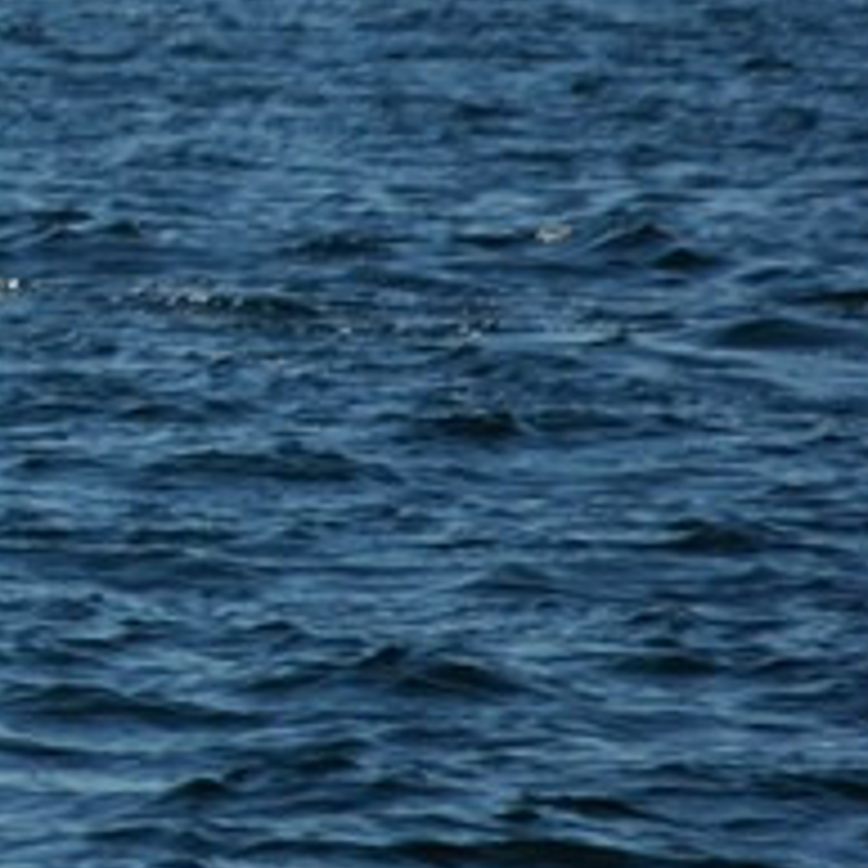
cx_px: -1372
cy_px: -349
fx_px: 25880
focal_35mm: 912
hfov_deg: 1.9
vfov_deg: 1.9
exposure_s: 1/1600
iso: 200
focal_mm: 135
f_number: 5
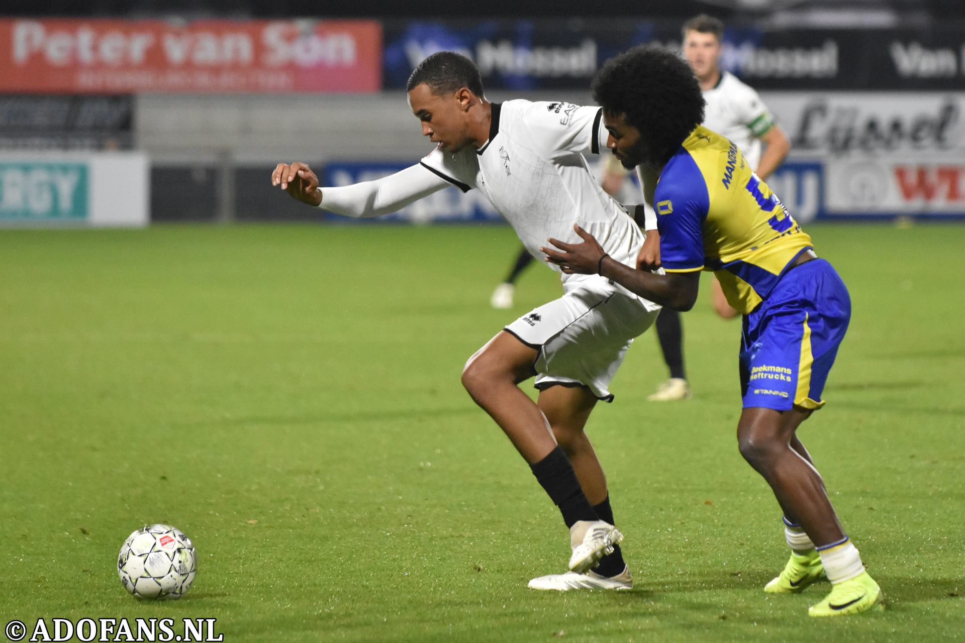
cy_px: 322
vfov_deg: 4.8
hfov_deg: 7.2
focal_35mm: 285
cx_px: 482
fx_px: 7639
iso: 2500
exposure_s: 1/800
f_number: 2.8
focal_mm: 190
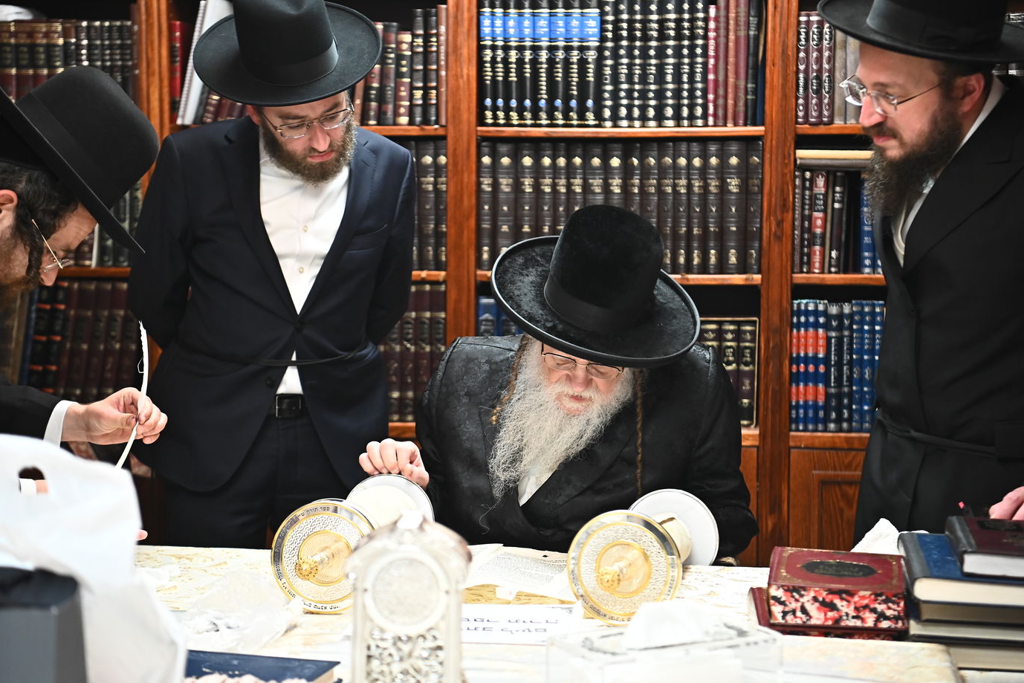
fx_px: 1877
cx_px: 510
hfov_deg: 30.5
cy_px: 340
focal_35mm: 66
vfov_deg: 20.6
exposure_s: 1/160
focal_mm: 65
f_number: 3.5
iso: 2000
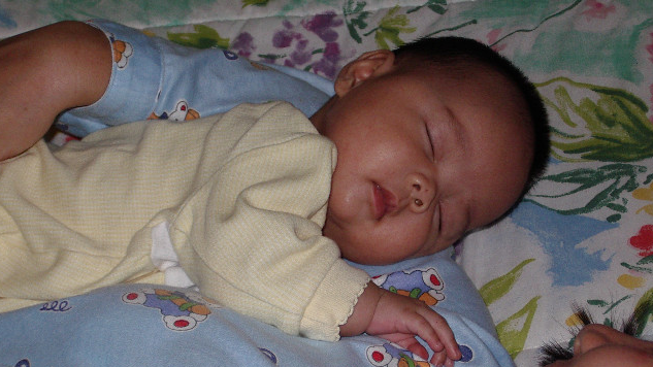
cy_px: 223
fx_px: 1679
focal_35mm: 97
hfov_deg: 22.0
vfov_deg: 12.5
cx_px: 325
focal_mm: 13.3
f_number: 4.2
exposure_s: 1/80
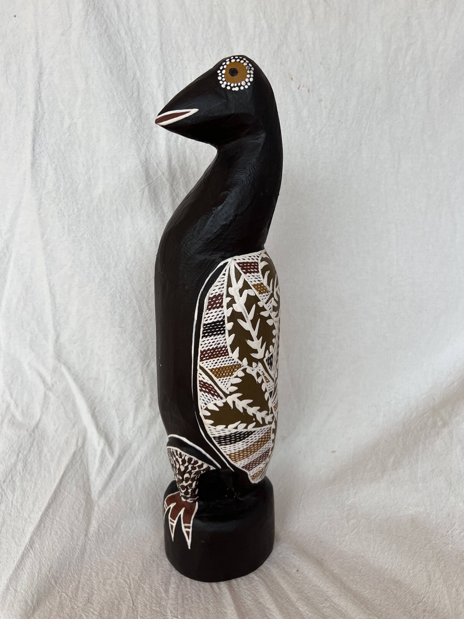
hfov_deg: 53.1
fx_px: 465
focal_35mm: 26
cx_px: 232
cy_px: 310
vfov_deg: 67.3
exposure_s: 1/536
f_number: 1.5
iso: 50
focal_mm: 5.7
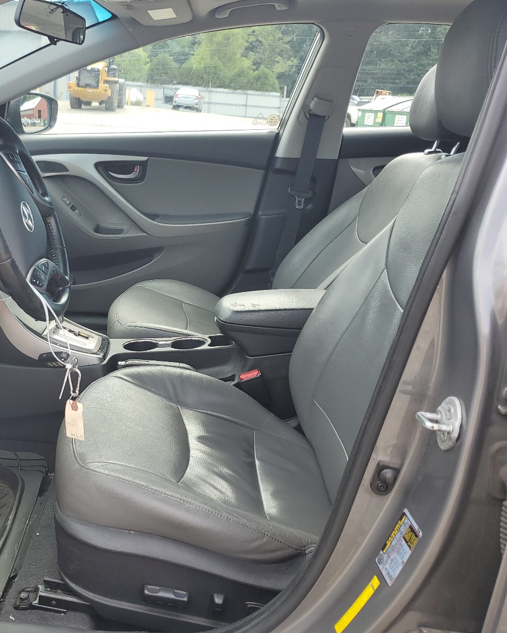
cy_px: 315
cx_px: 113
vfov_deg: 52.8
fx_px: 638
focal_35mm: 34
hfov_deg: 41.8
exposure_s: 1/476
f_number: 1.5
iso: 50
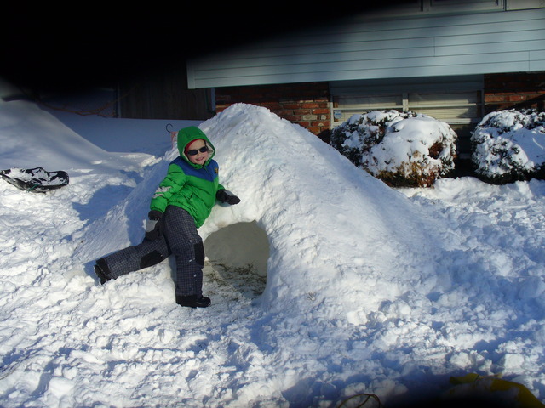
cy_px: 204
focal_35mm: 48
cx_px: 272
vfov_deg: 30.3
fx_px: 756
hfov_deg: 39.7
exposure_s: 1/400
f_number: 6
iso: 80
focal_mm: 7.9
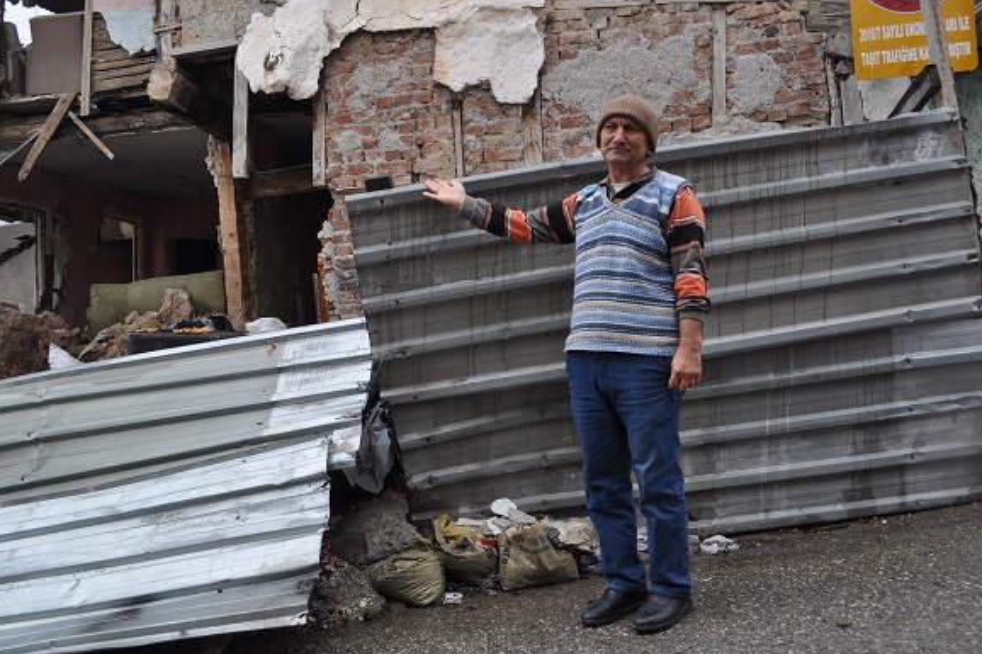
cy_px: 321
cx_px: 474
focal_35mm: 28
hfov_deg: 65.5
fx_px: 764
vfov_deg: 46.4
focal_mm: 18
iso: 200
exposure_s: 1/160
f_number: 6.3
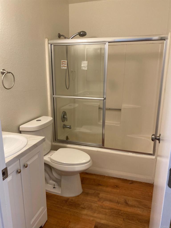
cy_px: 114
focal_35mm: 26
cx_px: 86
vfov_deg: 67.3
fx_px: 171
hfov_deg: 53.1
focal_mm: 4.25
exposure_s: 1/60
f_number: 1.8
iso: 64
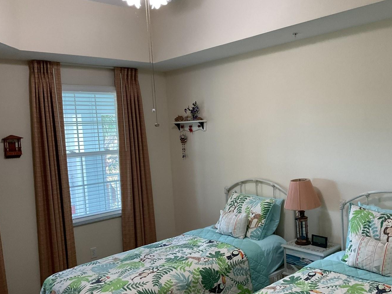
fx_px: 396
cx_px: 229
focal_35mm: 35
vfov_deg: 40.6
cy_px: 163
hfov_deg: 52.4
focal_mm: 3
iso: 125
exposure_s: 1/60
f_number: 1.8
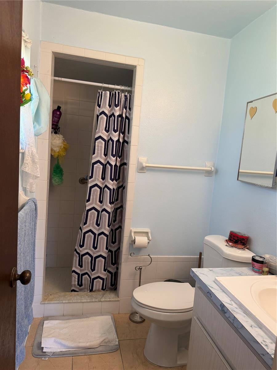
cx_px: 138
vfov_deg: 71.6
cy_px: 185
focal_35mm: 24
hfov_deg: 56.8
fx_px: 256
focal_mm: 6.76
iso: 125
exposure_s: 1/60
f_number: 1.78
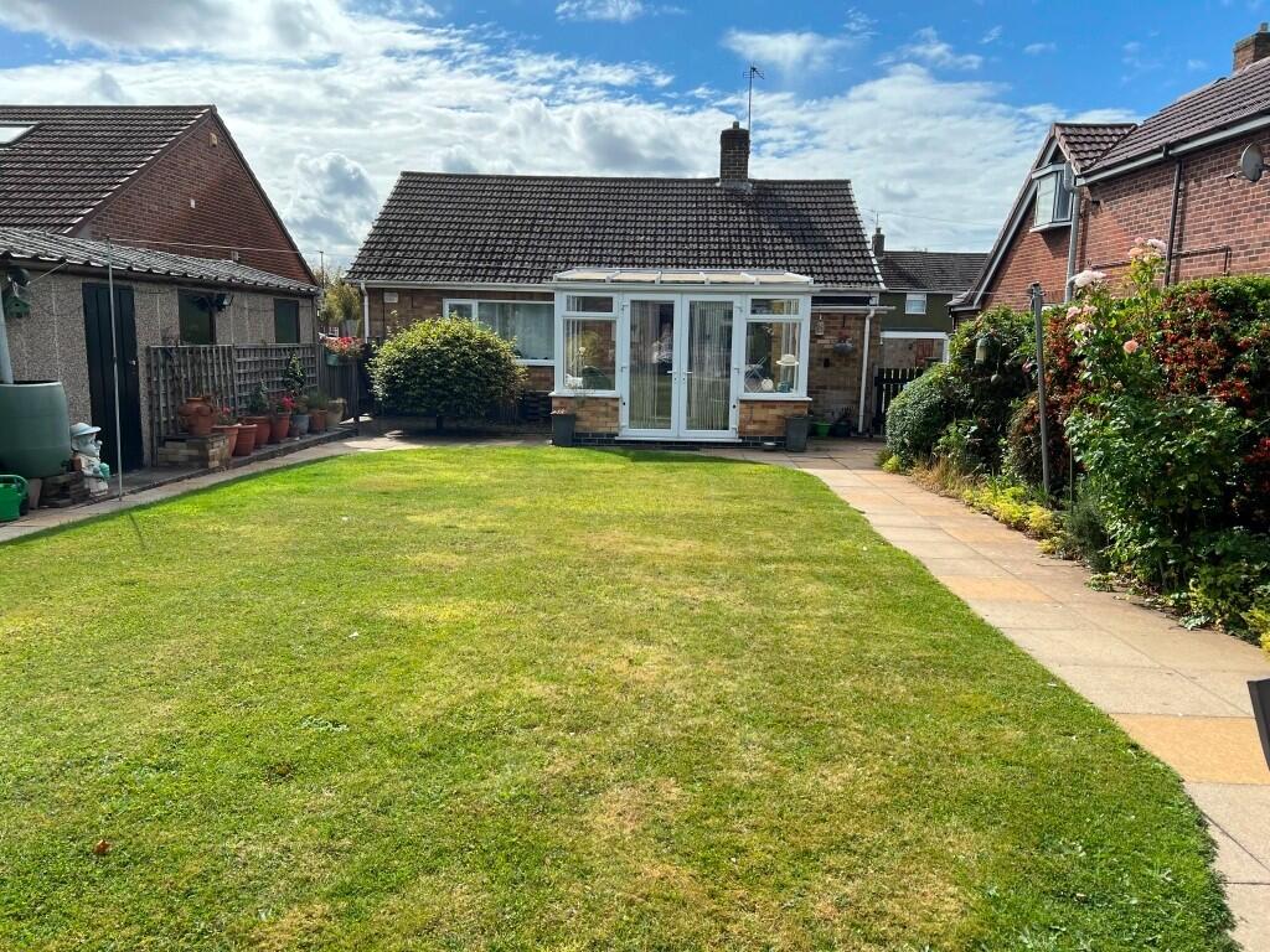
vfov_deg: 53.1
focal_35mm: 26
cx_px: 635
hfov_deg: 67.3
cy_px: 476
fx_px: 954
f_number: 1.5
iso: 50
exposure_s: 1/3356
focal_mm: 5.7
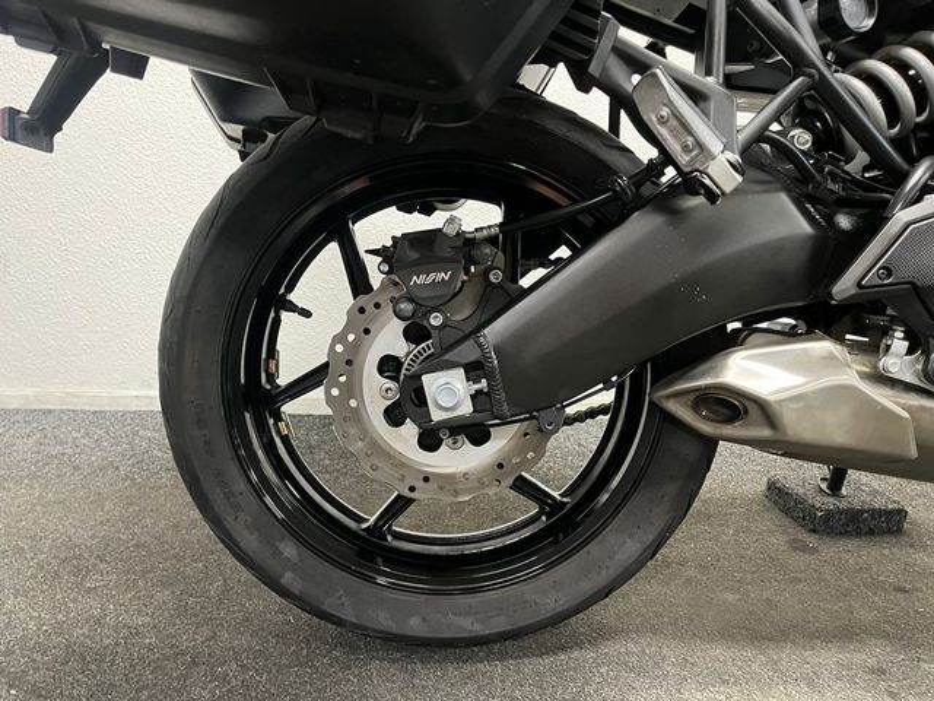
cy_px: 350
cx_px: 467
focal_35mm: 26
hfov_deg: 67.3
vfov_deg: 53.1
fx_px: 702
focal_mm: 5.1
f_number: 1.6
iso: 400
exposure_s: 1/33
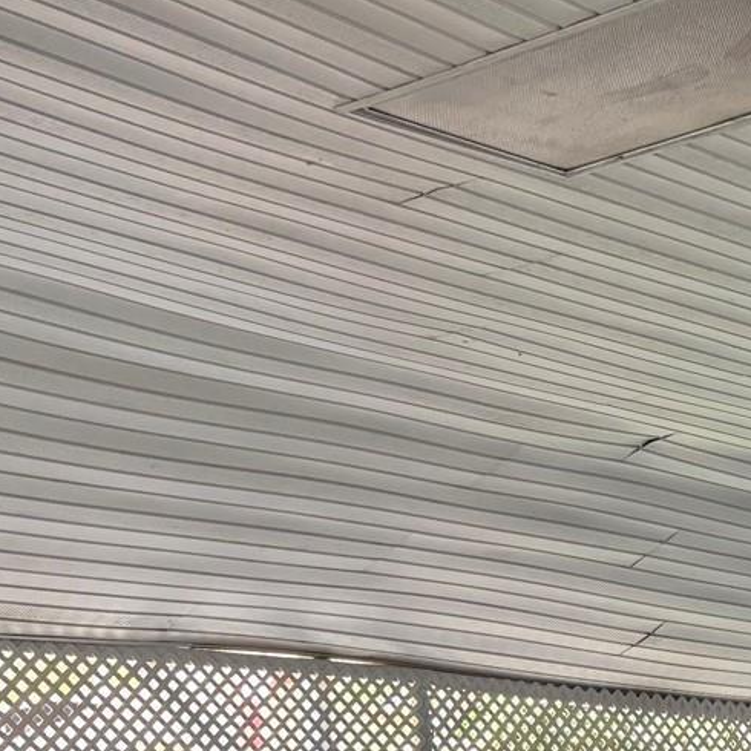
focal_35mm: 96
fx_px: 2356
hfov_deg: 16.3
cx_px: 1172
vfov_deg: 16.8
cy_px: 1045
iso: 125
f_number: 1.6
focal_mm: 5.96
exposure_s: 1/121
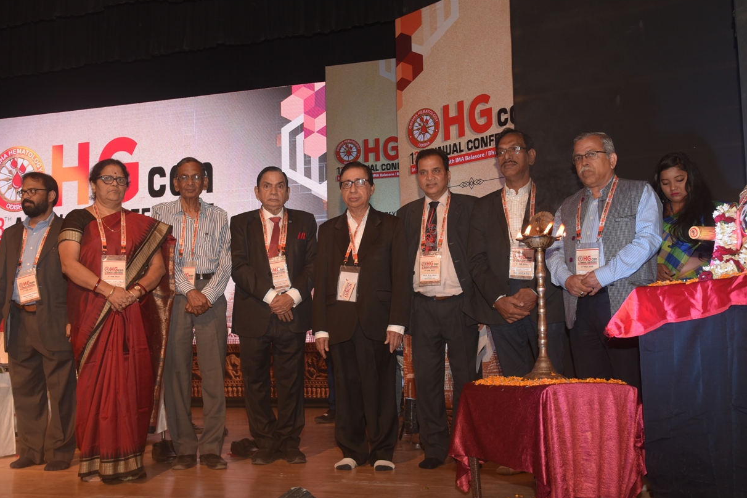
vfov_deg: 33.4
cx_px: 322
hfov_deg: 48.3
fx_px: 830
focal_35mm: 40
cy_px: 259
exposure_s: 1/60
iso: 560
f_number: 5.6
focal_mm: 31
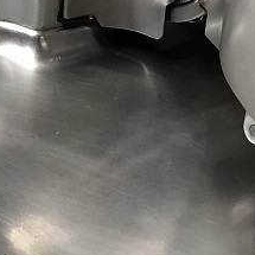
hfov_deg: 8.2
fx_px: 1784
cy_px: -18
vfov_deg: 8.1
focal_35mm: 214
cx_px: 146
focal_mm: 6
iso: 160
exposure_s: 1/24
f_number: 2.4
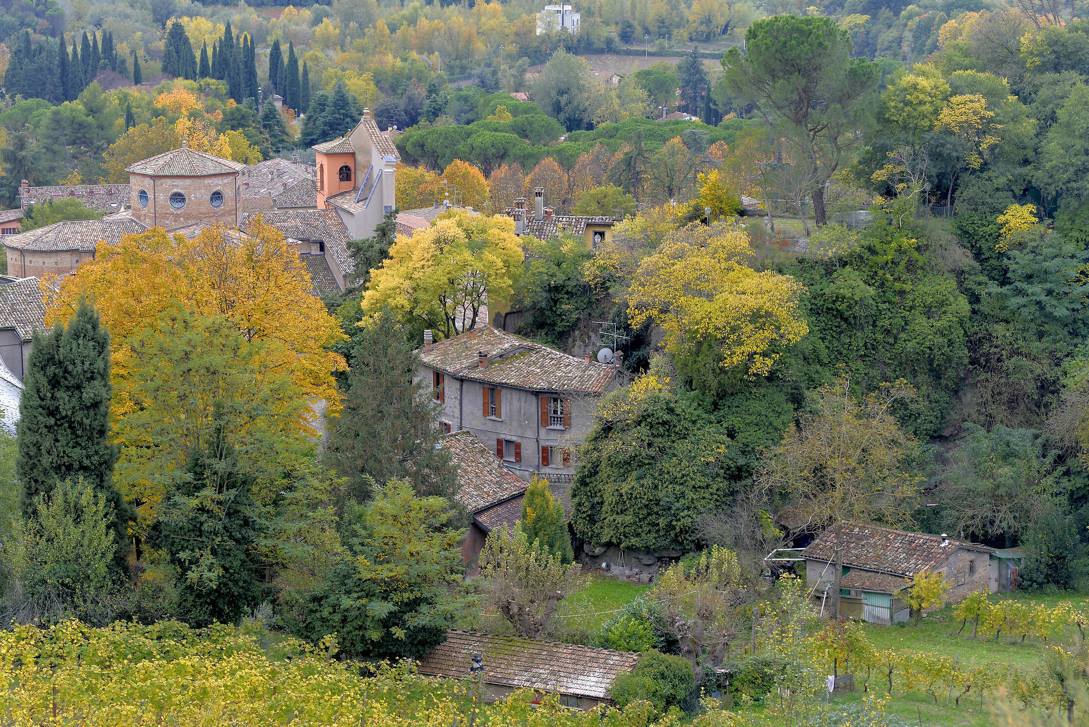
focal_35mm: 87
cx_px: 531
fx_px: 2632
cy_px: 372
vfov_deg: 15.7
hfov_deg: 23.4
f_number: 9
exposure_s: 1/100
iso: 200
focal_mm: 80
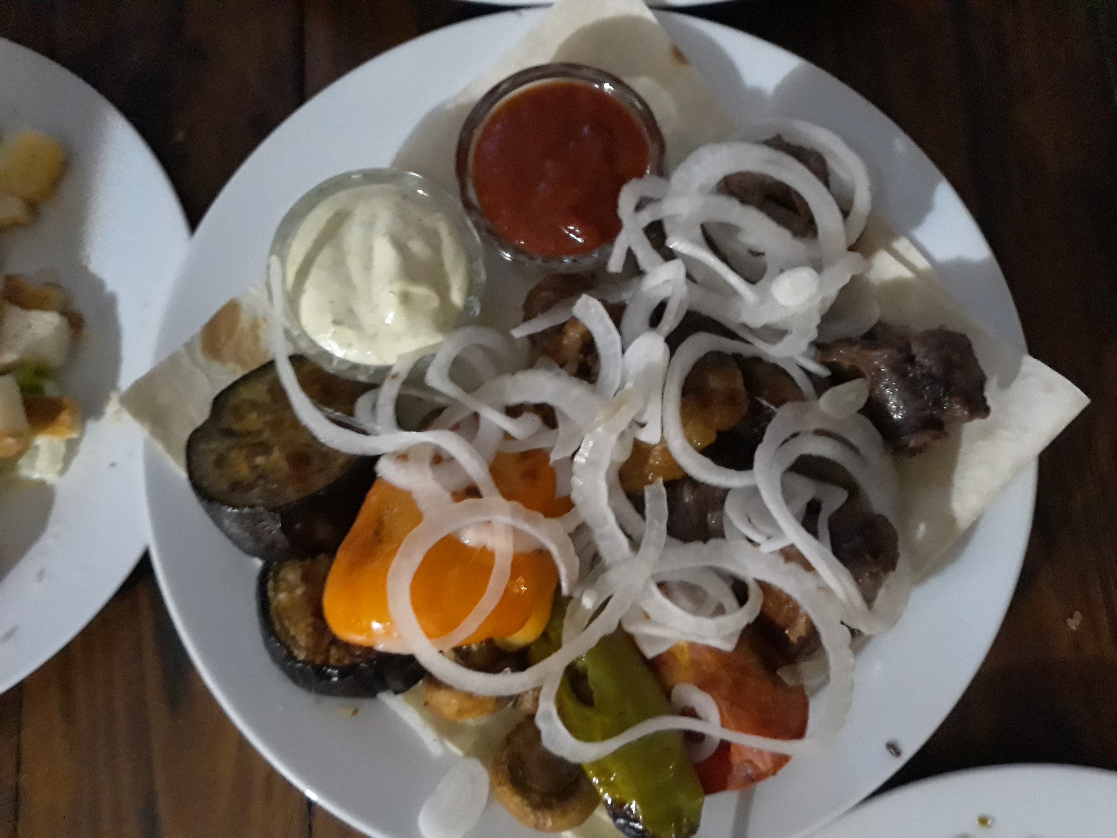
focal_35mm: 27
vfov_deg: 51.4
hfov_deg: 65.3
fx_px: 871
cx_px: 558
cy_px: 419
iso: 800
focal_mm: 3.71
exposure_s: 1/10
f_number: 1.7
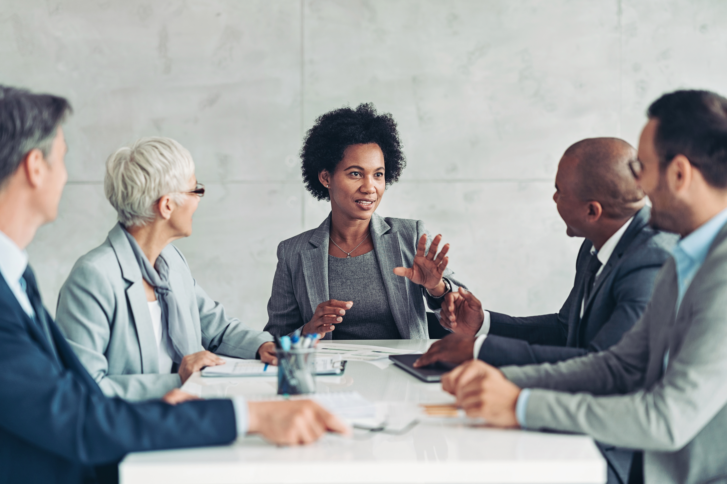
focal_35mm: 85
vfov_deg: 16.1
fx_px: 1716
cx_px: 364
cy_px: 242
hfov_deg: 23.9
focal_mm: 85
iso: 250
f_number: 1.8
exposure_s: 1/1000
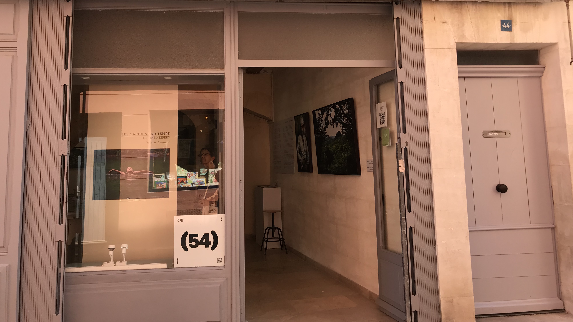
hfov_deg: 62.6
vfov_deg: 37.4
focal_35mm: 31
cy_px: 106
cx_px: 283
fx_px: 471
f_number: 1.8
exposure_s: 1/307
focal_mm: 3.99
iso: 20
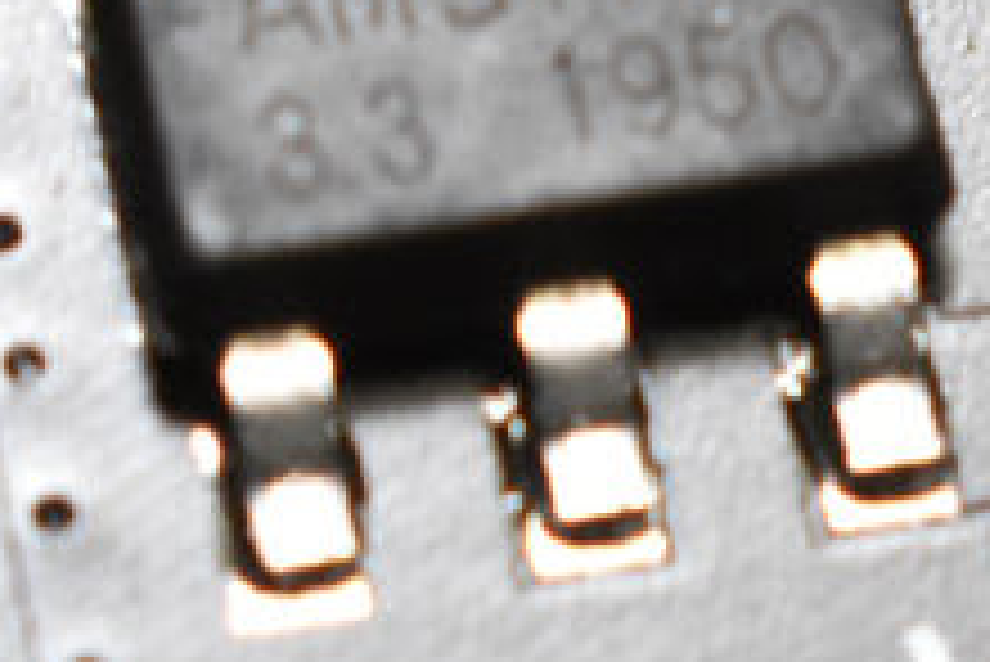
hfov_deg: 3.4
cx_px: 2480
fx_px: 16500
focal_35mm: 600
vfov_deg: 2.3
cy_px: 581
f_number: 8
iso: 1600
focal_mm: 55
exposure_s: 1/60
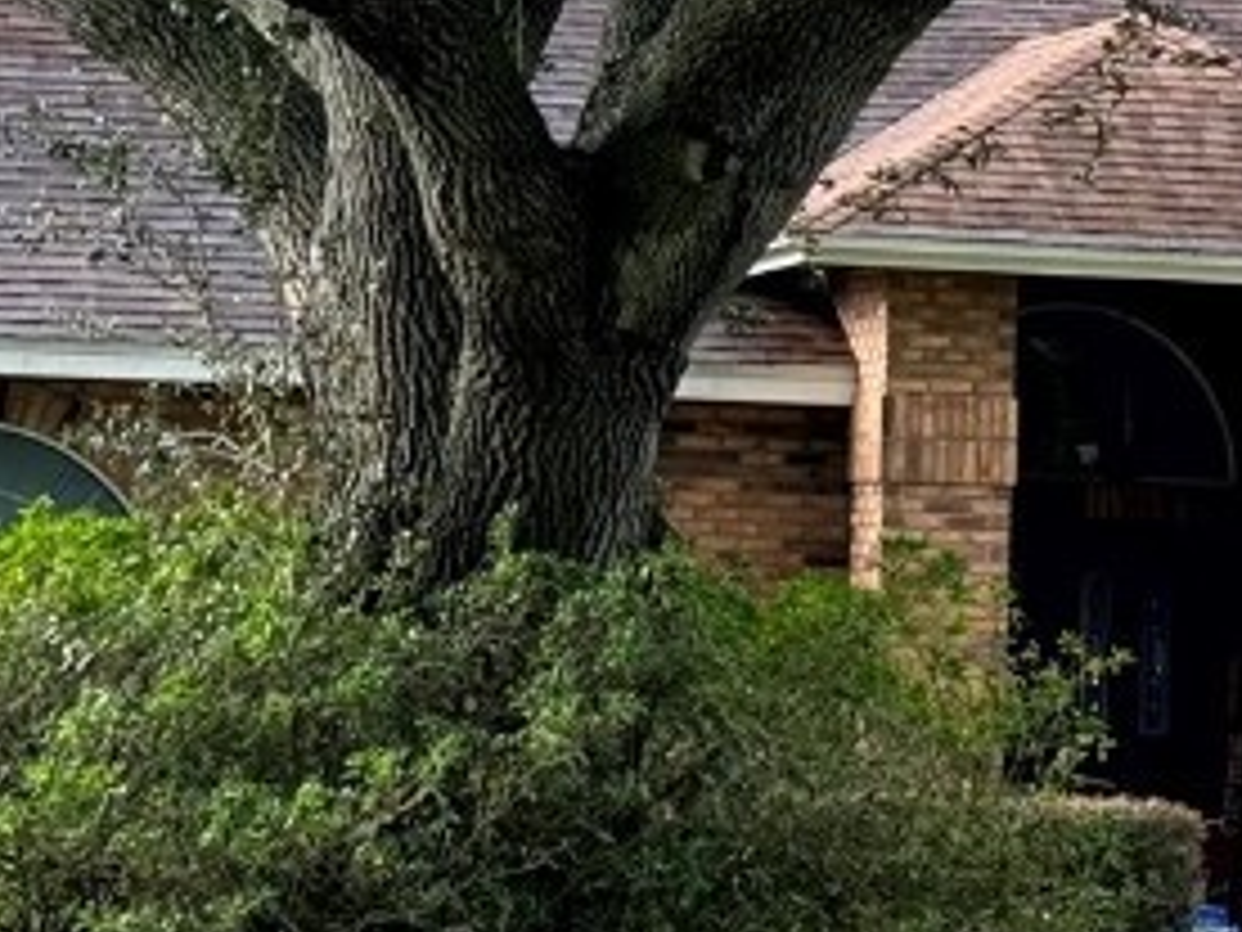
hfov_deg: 10.9
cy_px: 518
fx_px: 6387
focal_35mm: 178
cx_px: 1530
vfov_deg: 8.3
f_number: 1.78
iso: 64
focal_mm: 6.86
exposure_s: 1/269
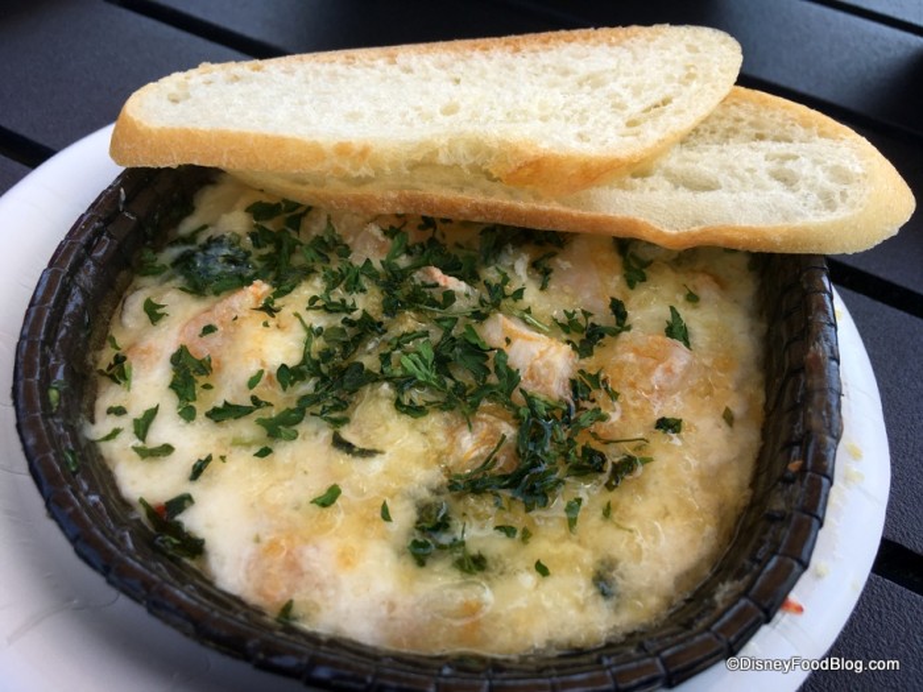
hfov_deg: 61.7
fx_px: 773
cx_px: 462
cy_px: 346
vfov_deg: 48.2
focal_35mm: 29
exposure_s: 1/292
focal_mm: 4.15
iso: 25
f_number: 2.2
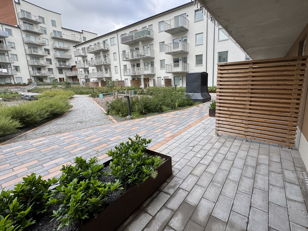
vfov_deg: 78.0
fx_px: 142
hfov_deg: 94.1
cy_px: 107
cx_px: 172
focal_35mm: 16
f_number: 2.2
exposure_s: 1/238
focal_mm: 2.22
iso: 40
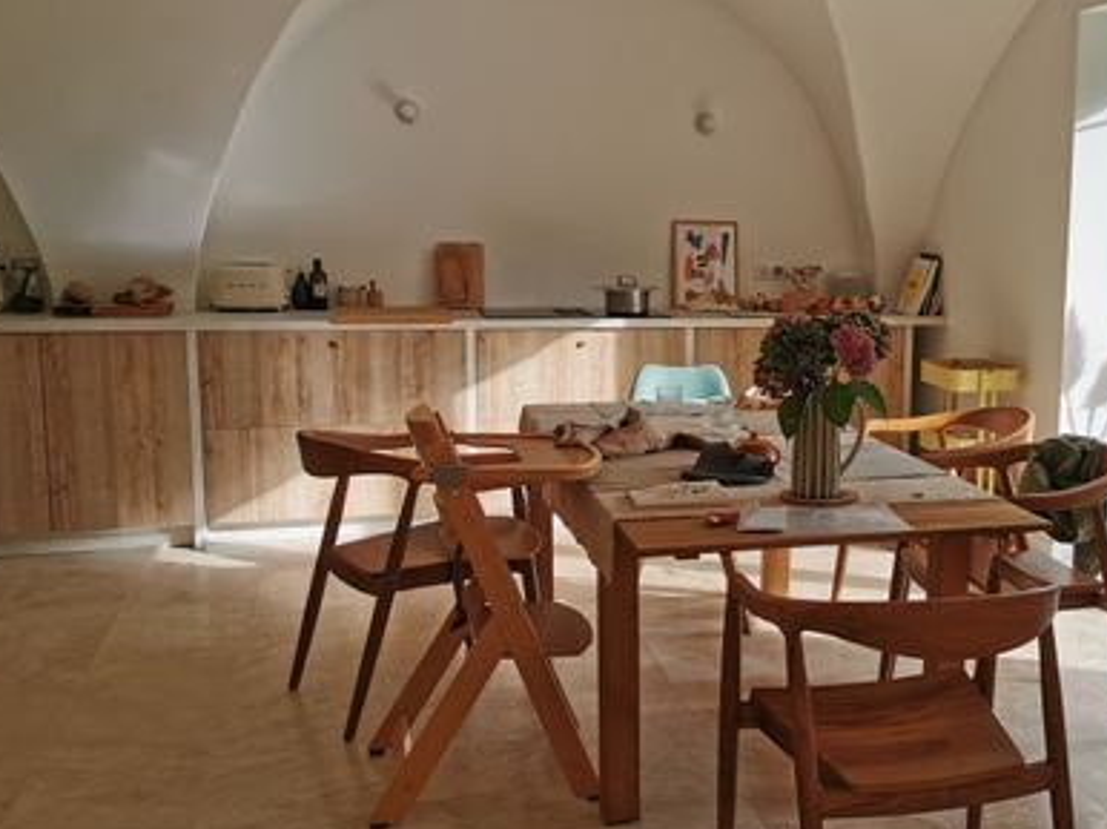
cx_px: 817
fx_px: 1342
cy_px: 410
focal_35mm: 42
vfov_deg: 34.3
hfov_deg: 43.5
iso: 50
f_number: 1.6
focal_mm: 5.56
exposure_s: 1/862
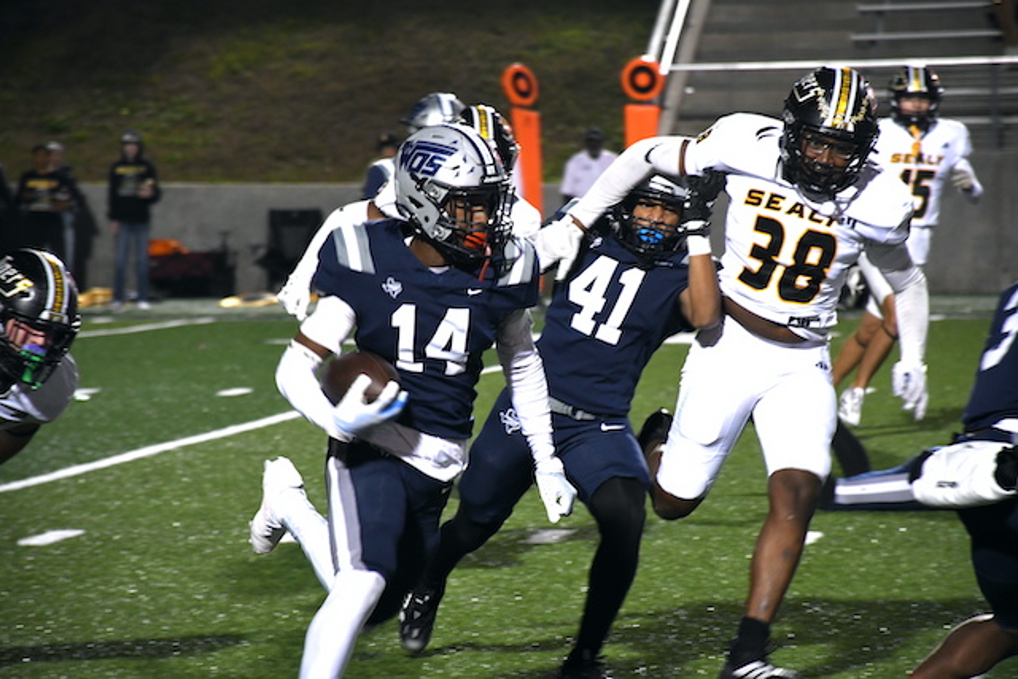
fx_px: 5939
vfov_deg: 6.5
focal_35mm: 210
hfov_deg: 9.8
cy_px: 340
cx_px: 509
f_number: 5.6
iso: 2000
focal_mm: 140
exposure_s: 1/250
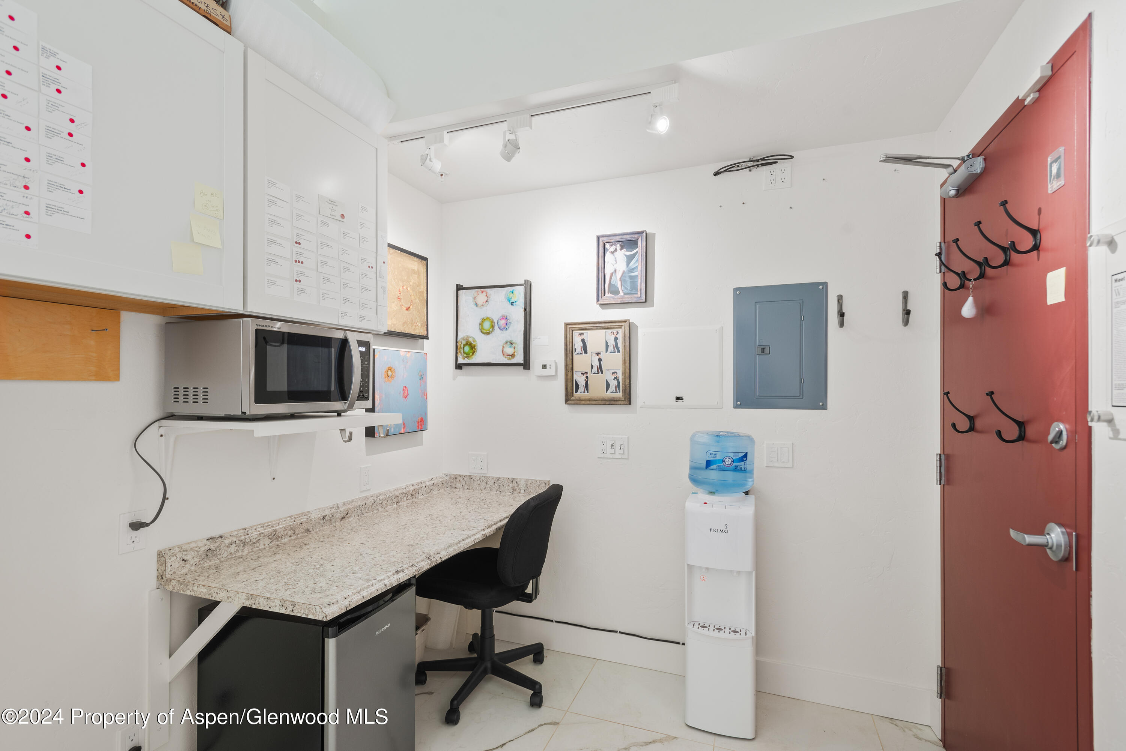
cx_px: 563
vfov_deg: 70.5
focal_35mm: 17
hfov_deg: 93.3
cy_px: 376
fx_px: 532
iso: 400
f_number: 7.1
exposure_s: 1.3
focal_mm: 17
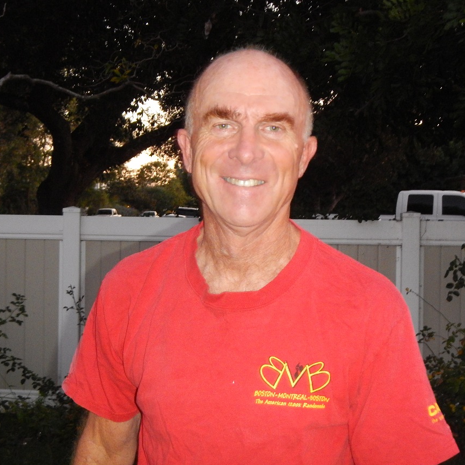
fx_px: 988
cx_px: 228
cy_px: 232
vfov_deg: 26.5
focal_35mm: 65
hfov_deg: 26.5
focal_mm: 9.9
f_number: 4.1
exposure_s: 1/8
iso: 800
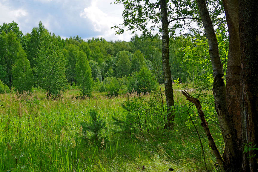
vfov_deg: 25.1
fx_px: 387
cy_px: 86
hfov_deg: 36.9
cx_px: 129
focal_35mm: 54
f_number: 8
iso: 200
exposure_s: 1/250
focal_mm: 36
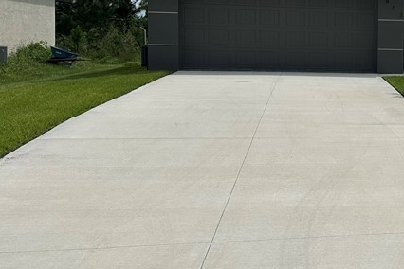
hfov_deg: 29.9
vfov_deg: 22.5
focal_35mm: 60
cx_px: 447
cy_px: 77
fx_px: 673
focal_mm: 6.86
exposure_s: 1/13699
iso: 80
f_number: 1.78
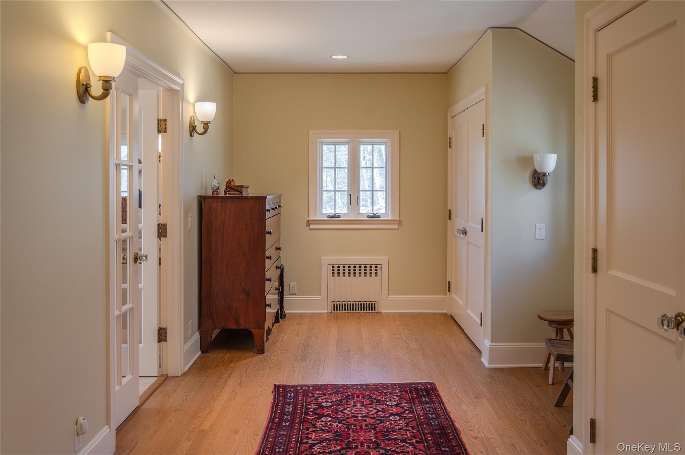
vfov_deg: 41.6
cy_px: 228
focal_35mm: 32
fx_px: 599
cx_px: 342
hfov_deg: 59.5
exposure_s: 1/30
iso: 125
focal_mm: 31.5
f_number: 4
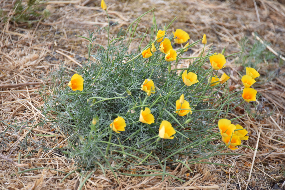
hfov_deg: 6.9
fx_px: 2375
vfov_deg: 4.6
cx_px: 142
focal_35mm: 300
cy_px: 95
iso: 500
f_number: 5.6
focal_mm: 300
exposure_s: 1/640
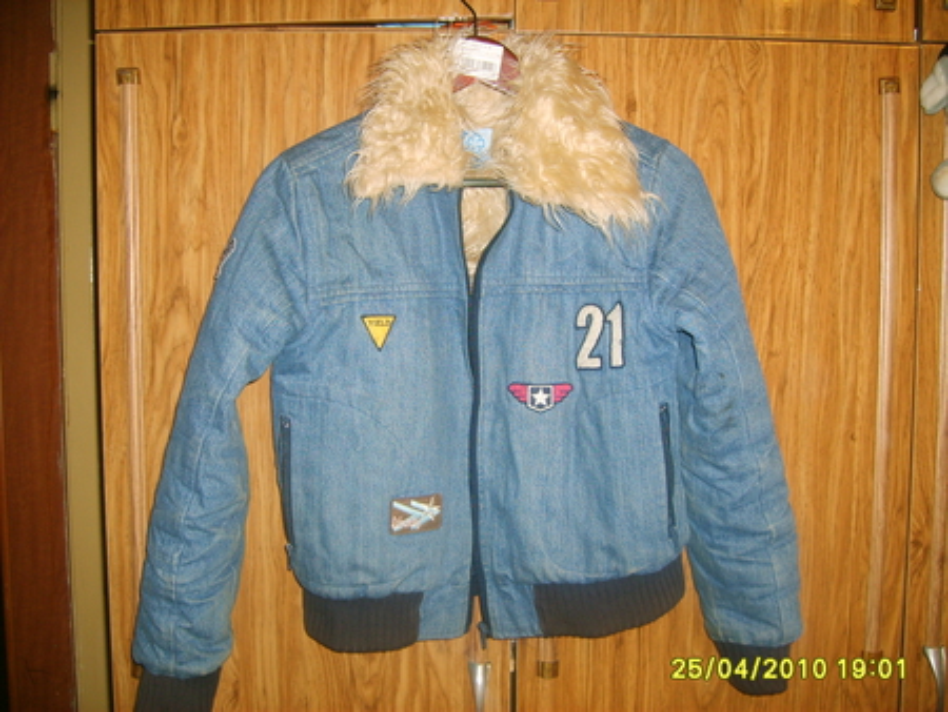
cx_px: 474
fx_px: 959
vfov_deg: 40.7
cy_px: 356
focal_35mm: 35
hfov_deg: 52.6
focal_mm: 5.8
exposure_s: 1/30
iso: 100
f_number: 2.8
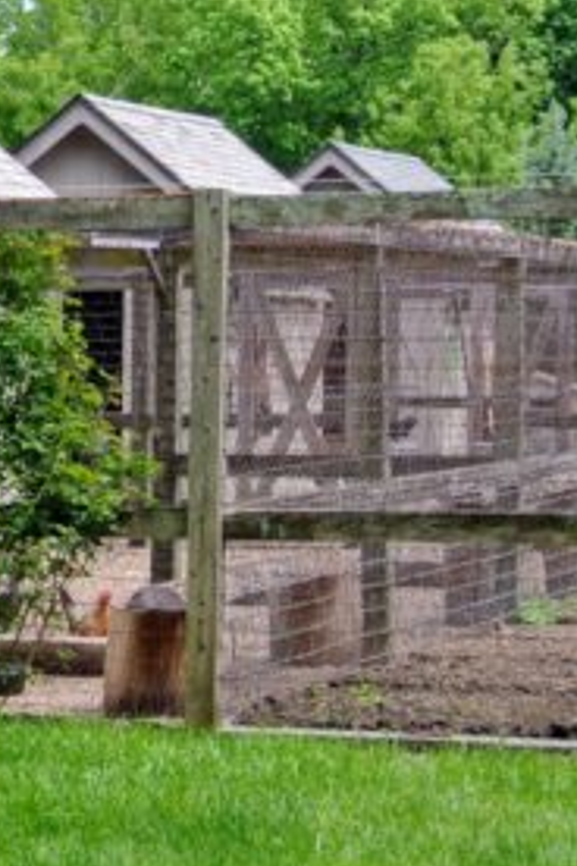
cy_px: 351
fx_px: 3414
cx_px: -492
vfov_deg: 14.4
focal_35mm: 142
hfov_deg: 9.2
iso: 100
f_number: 4.8
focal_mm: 18.9
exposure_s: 1/400
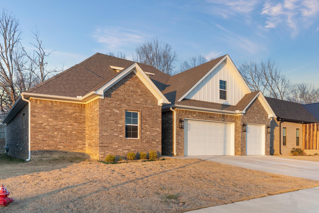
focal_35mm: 27
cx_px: 160
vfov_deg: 47.9
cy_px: 106
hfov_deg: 67.4
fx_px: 239
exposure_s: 1/25
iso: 200
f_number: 9
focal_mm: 18
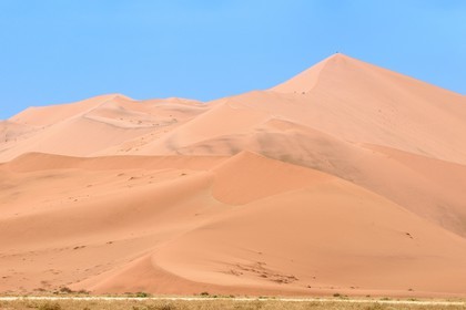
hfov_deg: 13.2
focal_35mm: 155
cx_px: 233
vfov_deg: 8.9
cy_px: 155
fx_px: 2006
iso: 800
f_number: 8
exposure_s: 1/1250
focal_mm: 155
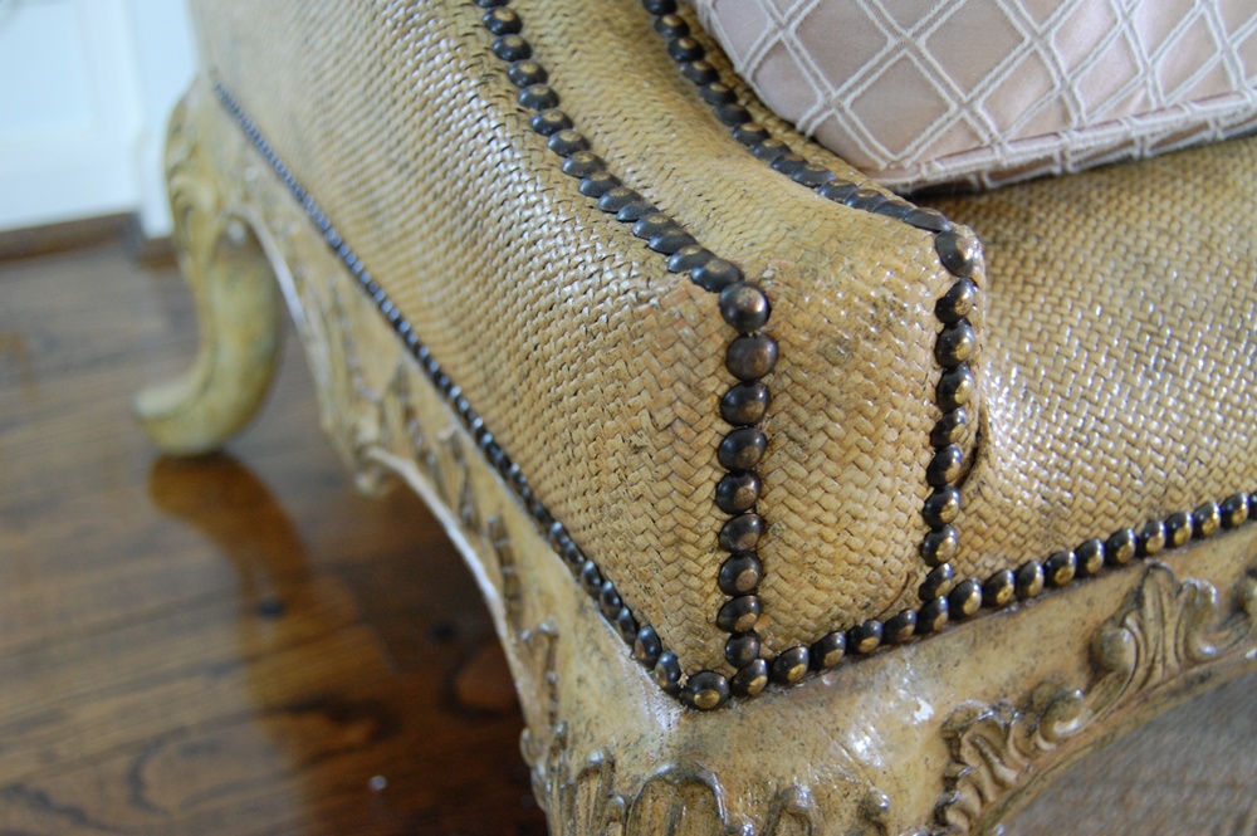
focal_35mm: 39
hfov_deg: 49.6
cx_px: 628
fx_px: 1361
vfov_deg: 34.2
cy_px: 418
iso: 800
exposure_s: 1/6
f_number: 4.2
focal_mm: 26
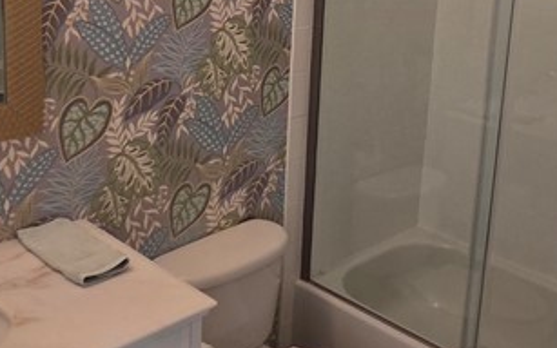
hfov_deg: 43.4
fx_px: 698
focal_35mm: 46
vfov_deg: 27.4
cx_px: 321
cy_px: 67
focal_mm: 2.2
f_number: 2.2
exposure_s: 1/60
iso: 160
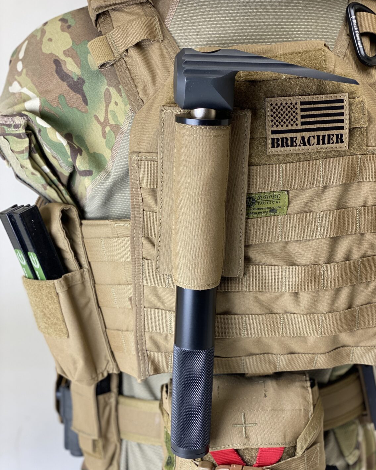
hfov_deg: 27.6
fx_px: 765
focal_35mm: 55
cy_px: 235
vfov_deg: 34.1
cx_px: 191
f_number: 2
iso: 80
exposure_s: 1/120
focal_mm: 6
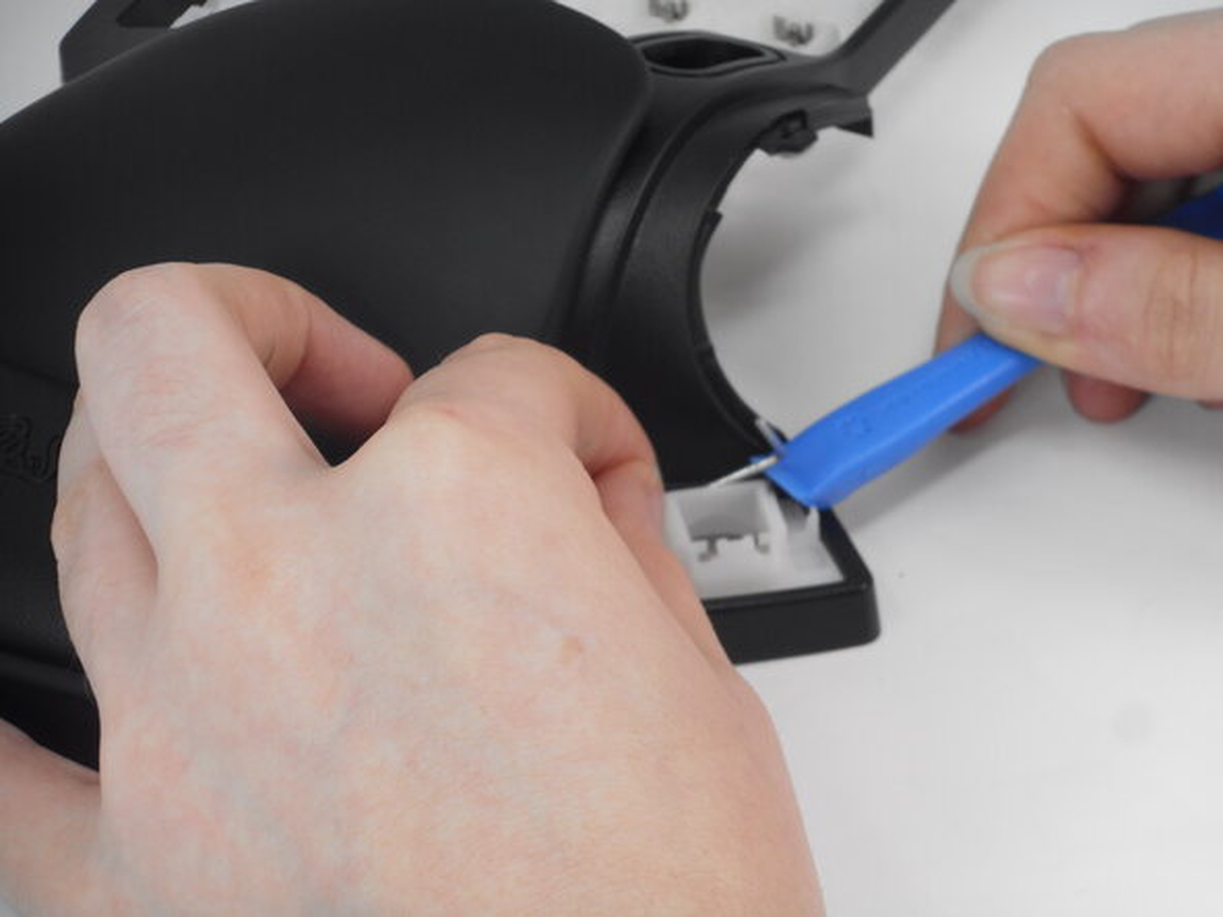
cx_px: 612
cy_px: 458
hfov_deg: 14.7
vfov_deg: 11.1
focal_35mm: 134
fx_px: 4734
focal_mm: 23.9
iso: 160
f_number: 6.1
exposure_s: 1/60
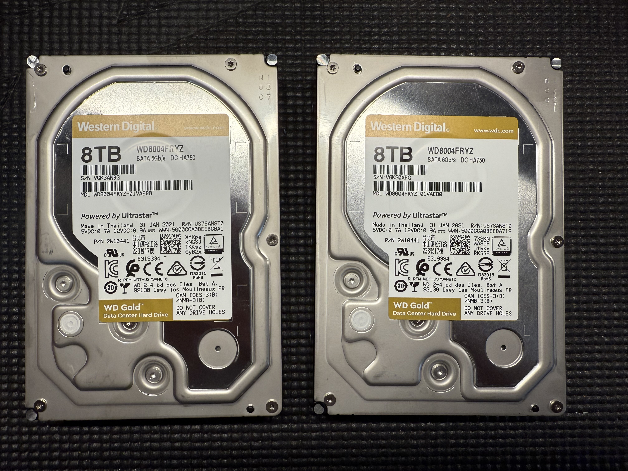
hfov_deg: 71.6
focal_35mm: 24
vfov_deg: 56.8
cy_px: 236
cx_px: 314
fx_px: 435
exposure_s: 1/120
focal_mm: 2.22
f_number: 2.2
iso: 100
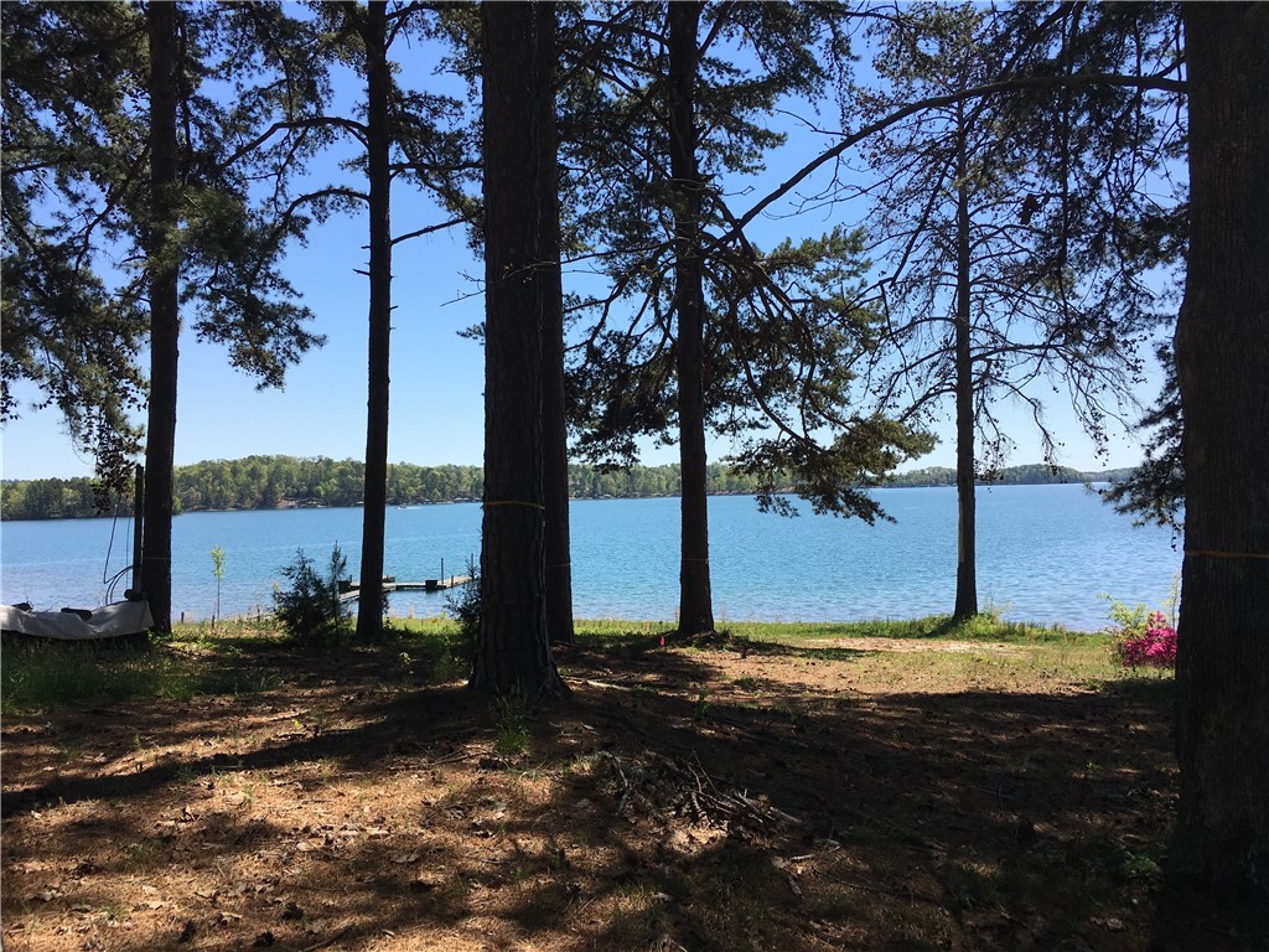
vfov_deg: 48.2
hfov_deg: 61.7
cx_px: 634
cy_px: 476
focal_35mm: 29
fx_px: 1063
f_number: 2.2
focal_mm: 4.15
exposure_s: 1/1399
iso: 25
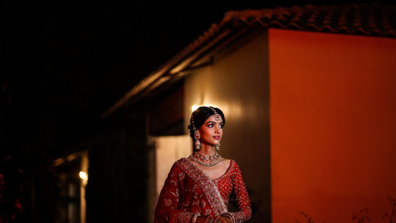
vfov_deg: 13.4
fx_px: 945
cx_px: 197
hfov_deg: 23.7
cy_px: 106
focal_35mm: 90
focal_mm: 85
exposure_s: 1/125
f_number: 1.8
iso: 640
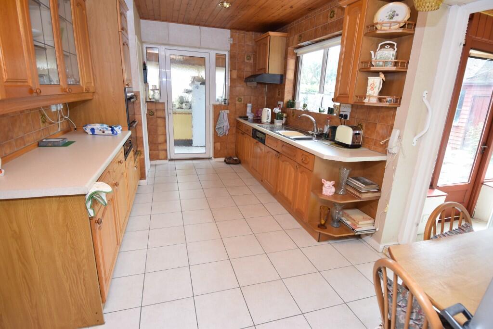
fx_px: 247
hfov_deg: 90.0
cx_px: 246
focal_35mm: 18
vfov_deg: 67.5
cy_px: 164
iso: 400
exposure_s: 1/80
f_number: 4.5
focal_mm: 12
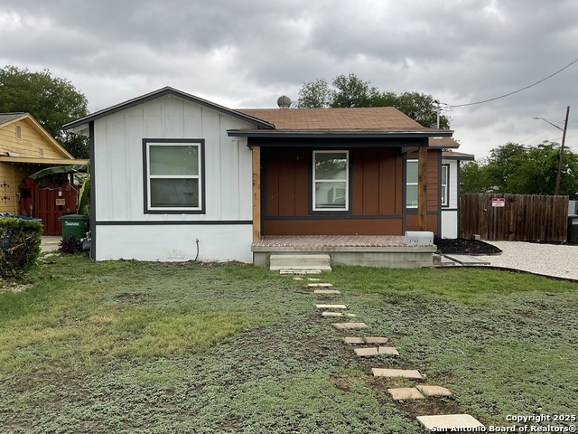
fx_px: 484
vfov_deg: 48.2
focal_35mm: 29
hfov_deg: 61.7
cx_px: 289
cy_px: 217
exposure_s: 1/529
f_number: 1.8
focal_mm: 3
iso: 16
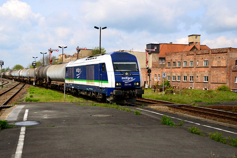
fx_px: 335
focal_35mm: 51
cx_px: 118
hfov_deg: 38.9
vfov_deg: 26.4
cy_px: 79
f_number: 10
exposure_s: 1/4000
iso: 2000
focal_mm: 34
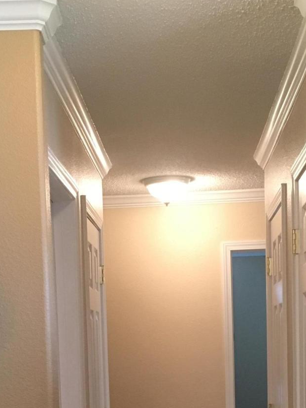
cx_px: 145
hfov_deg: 21.0
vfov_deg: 25.9
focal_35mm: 70
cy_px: 440
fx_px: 826
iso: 160
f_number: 2.2
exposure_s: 1/30
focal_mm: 4.15
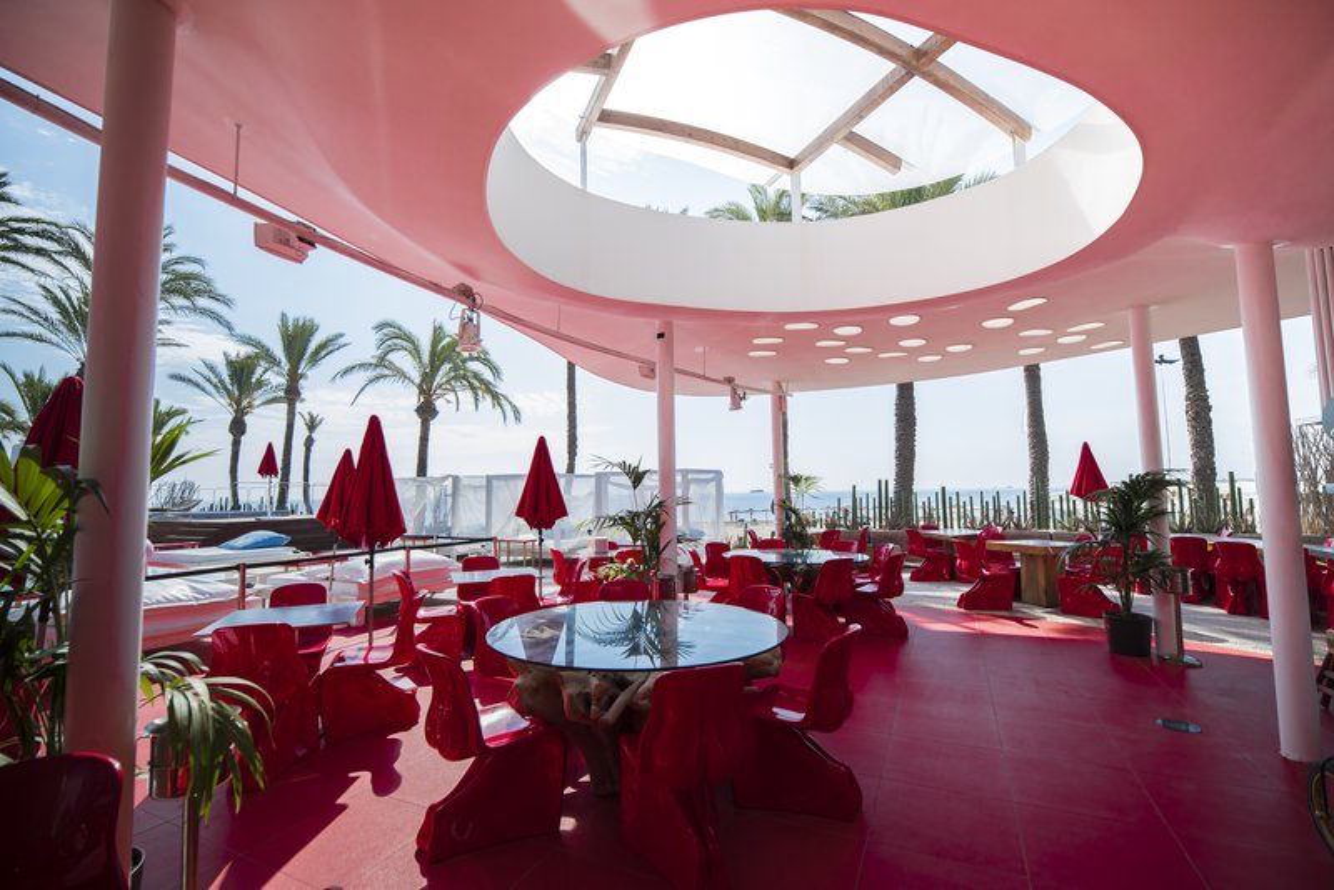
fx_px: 556
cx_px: 667
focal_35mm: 15
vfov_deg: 77.4
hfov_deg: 100.4
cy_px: 445
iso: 100
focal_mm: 15
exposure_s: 1/320
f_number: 6.3
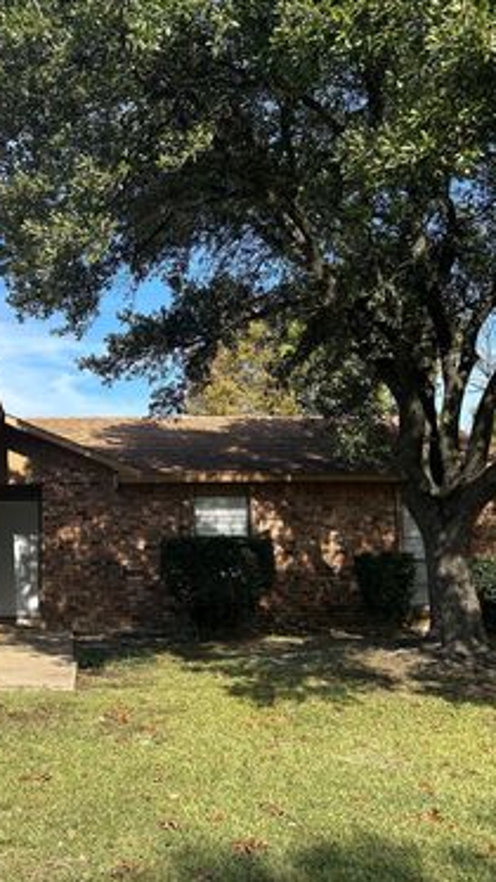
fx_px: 888
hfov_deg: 30.1
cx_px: 66
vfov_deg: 52.8
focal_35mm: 38
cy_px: 441
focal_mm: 5.7
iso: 50
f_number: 1.5
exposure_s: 1/4115
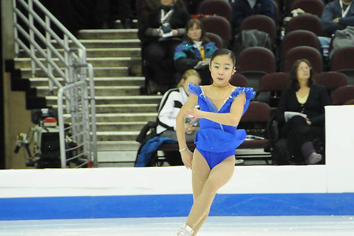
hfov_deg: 6.6
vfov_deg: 4.4
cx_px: 223
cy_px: 154
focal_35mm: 311
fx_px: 3058
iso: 3200
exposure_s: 1/500
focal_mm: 150
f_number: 5.6
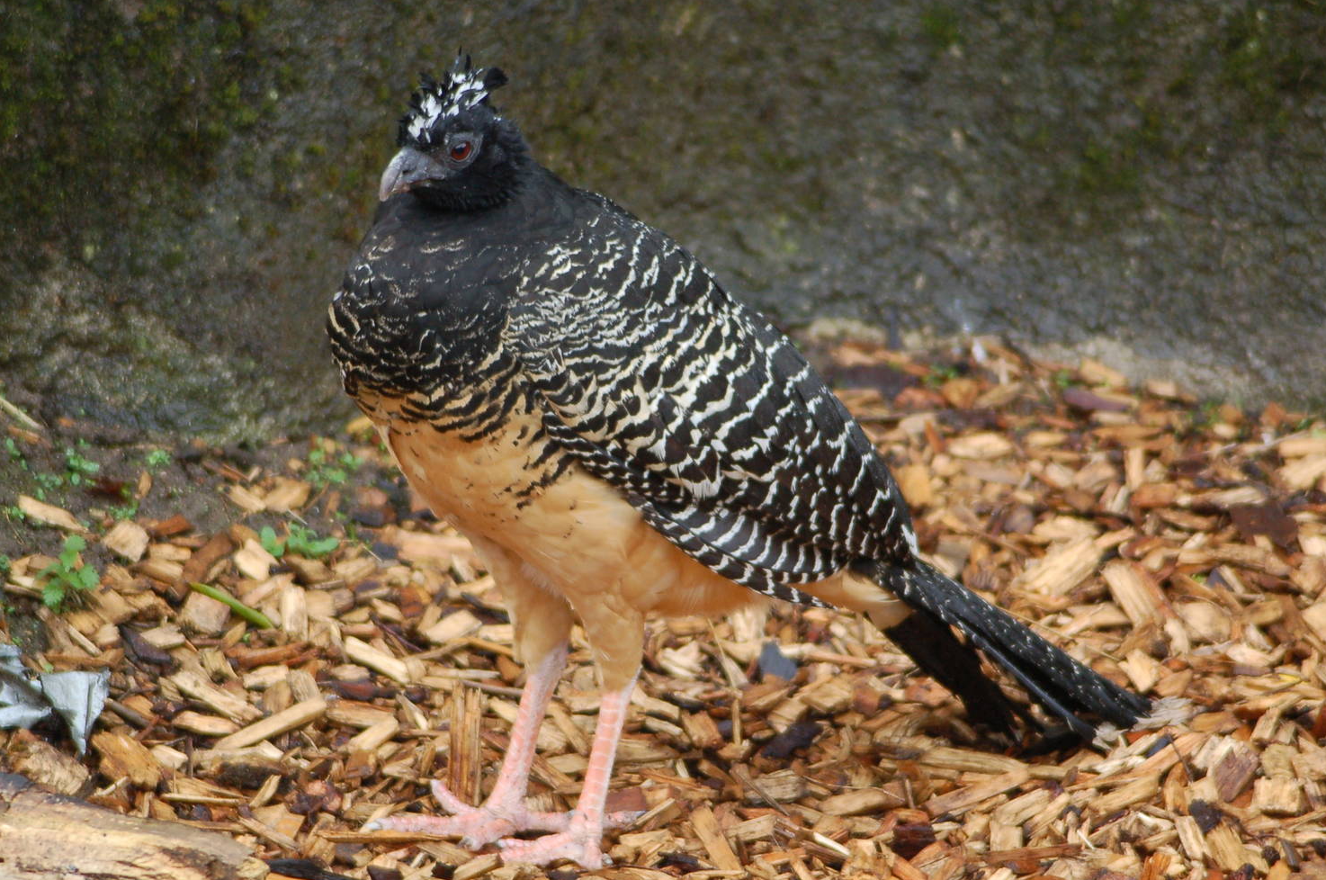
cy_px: 460
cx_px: 646
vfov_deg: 4.7
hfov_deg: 7.0
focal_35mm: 293
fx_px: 10776
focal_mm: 180
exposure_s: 1/100
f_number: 5.3
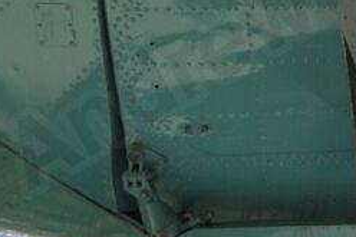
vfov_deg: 9.5
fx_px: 1300
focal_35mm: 132
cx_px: 795
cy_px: -289
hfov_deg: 12.8
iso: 200
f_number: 8
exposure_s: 1/200
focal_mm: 17
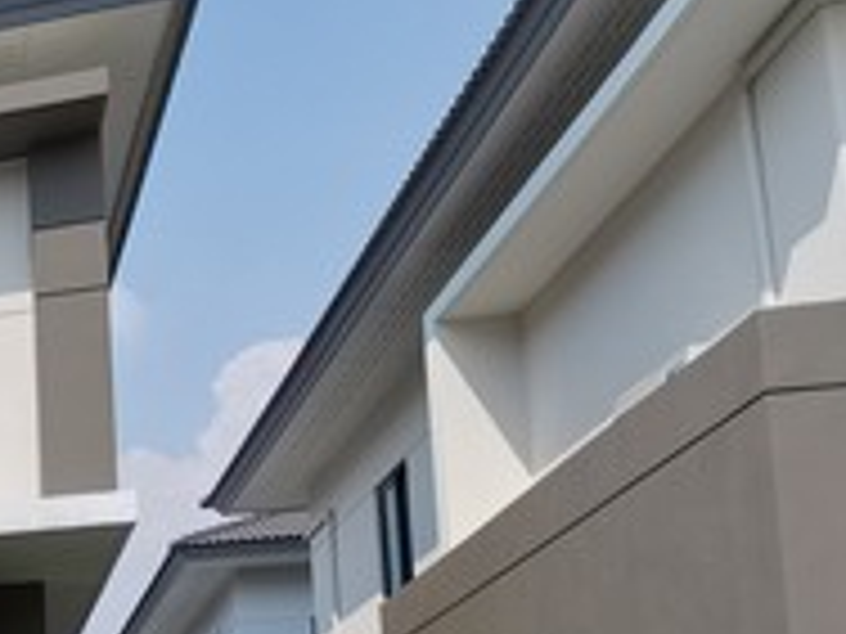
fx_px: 1417
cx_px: -549
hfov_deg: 23.4
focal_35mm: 58
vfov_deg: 22.6
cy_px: 814
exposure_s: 1/1339
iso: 50
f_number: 2.2
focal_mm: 2.23
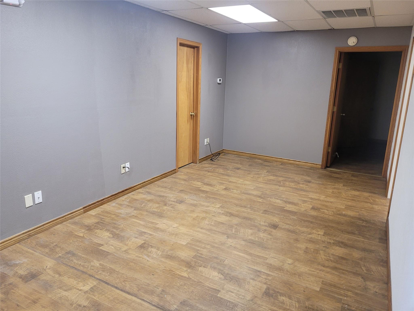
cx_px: 207
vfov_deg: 53.1
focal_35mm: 26
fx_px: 311
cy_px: 156
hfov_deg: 67.3
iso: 200
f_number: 1.8
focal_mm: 5.4
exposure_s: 1/60
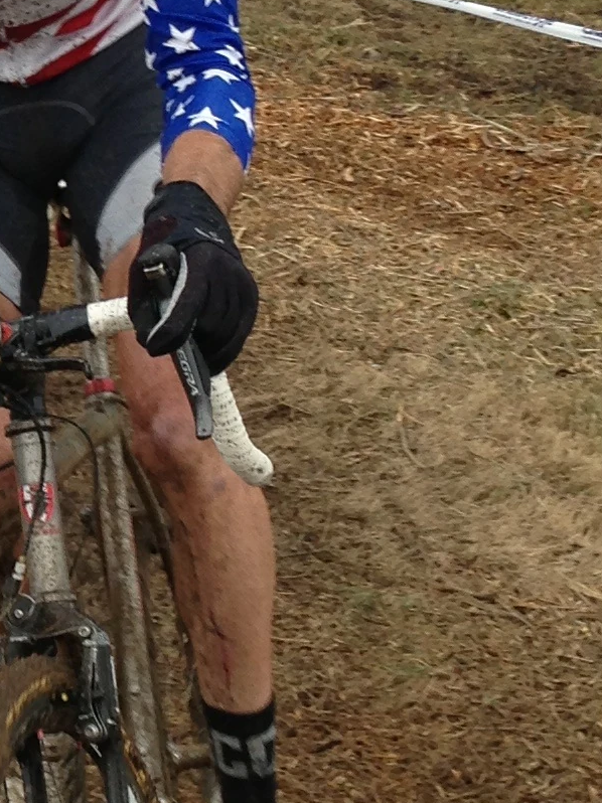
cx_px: -301
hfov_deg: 10.6
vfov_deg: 14.5
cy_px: 130
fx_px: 3132
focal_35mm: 135
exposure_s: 1/284
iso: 50
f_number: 2.4
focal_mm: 4.13
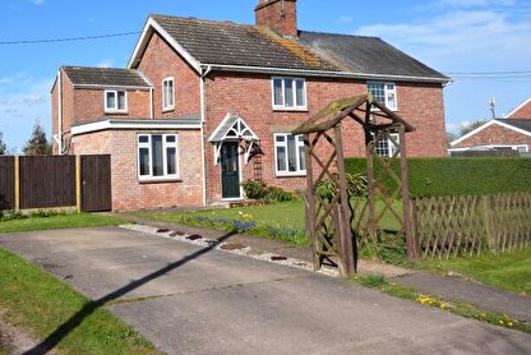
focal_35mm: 38
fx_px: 559
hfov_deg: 49.2
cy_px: 109
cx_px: 144
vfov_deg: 34.8
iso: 200
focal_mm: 15
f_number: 10
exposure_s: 1/400
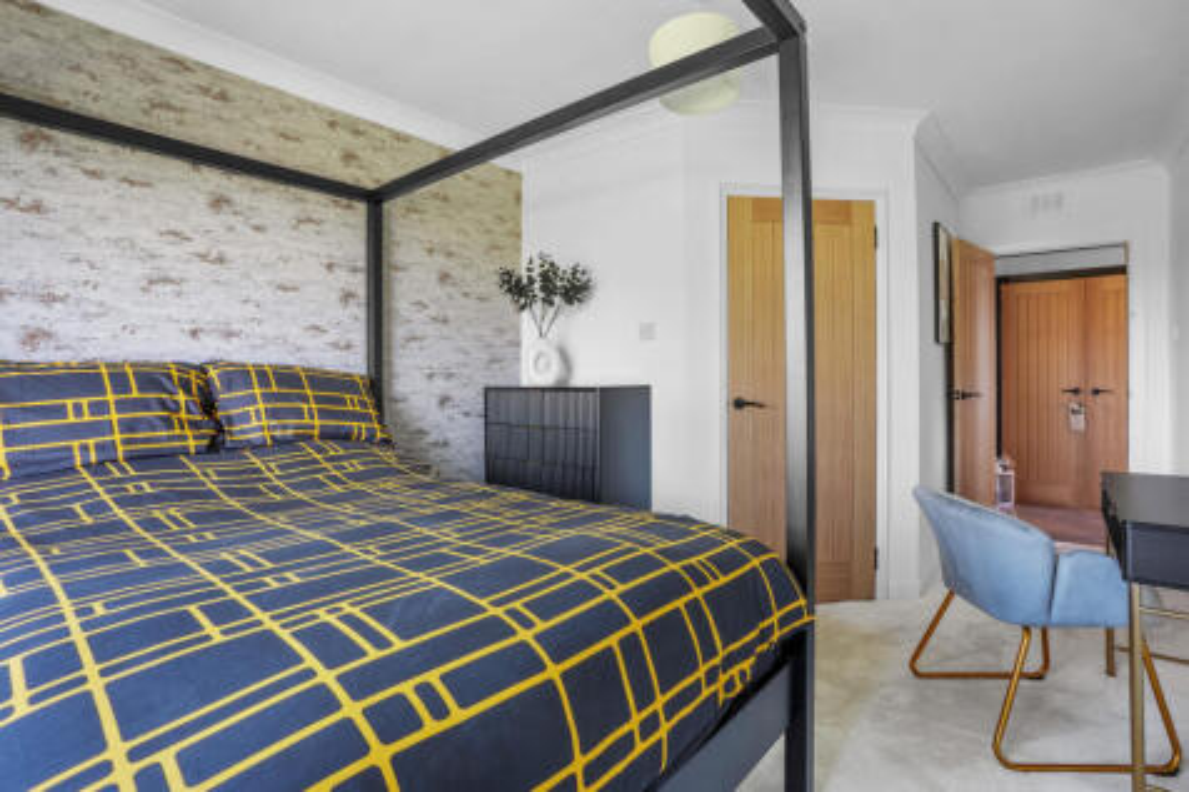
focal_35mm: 17
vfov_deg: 70.4
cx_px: 594
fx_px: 561
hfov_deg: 93.3
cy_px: 396
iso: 250
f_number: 8
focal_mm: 17
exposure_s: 1/3
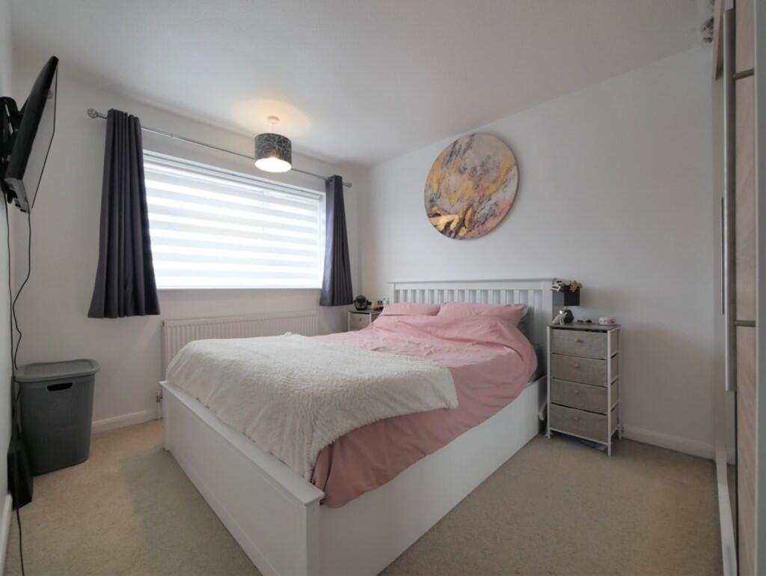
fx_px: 310
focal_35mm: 14
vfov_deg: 85.7
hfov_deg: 102.0
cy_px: 288
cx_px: 383
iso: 200
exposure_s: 1/80
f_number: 4
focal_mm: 7
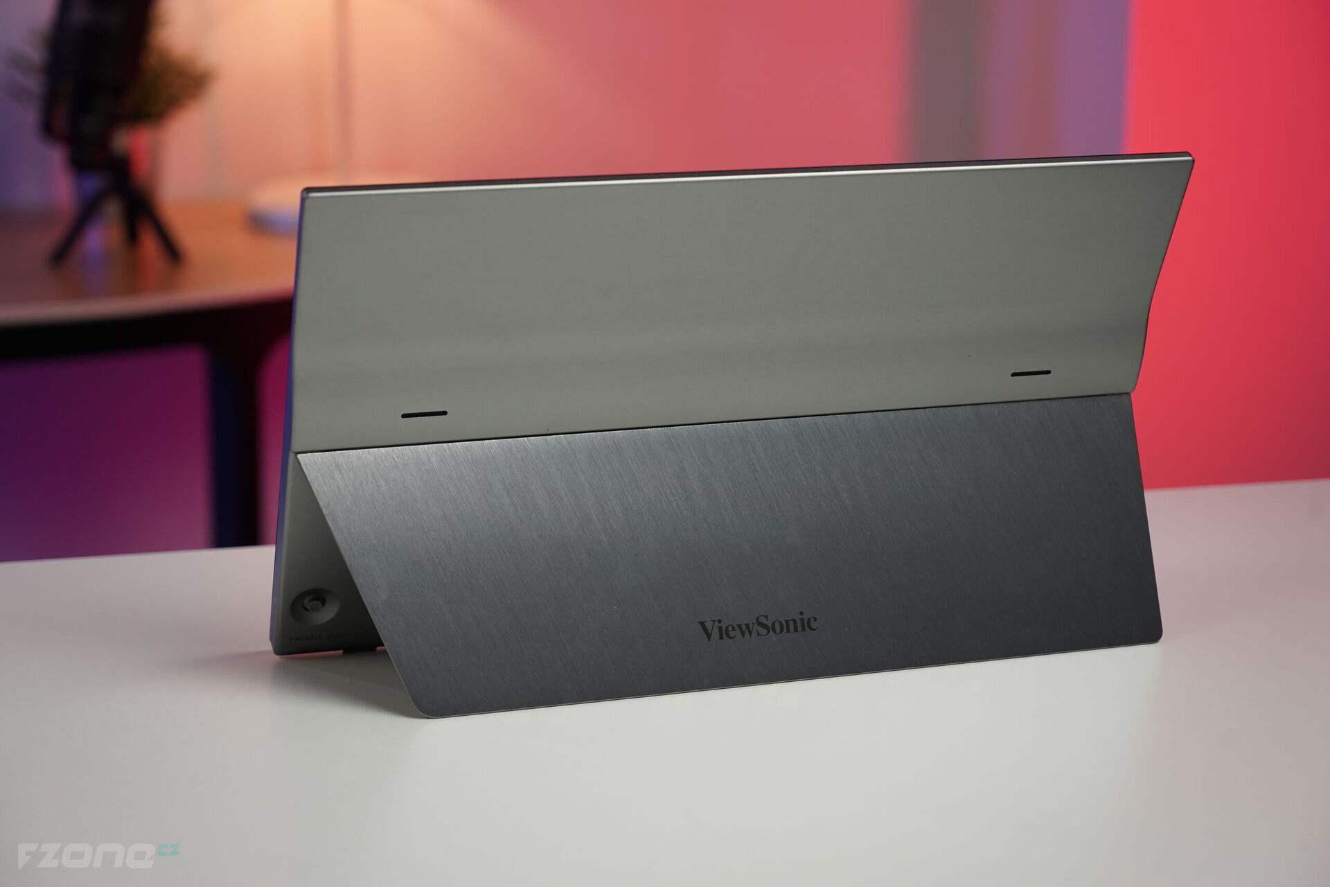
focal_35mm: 70
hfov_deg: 28.8
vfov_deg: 19.5
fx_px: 2586
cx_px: 665
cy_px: 444
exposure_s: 1/125
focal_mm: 70
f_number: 5
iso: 320
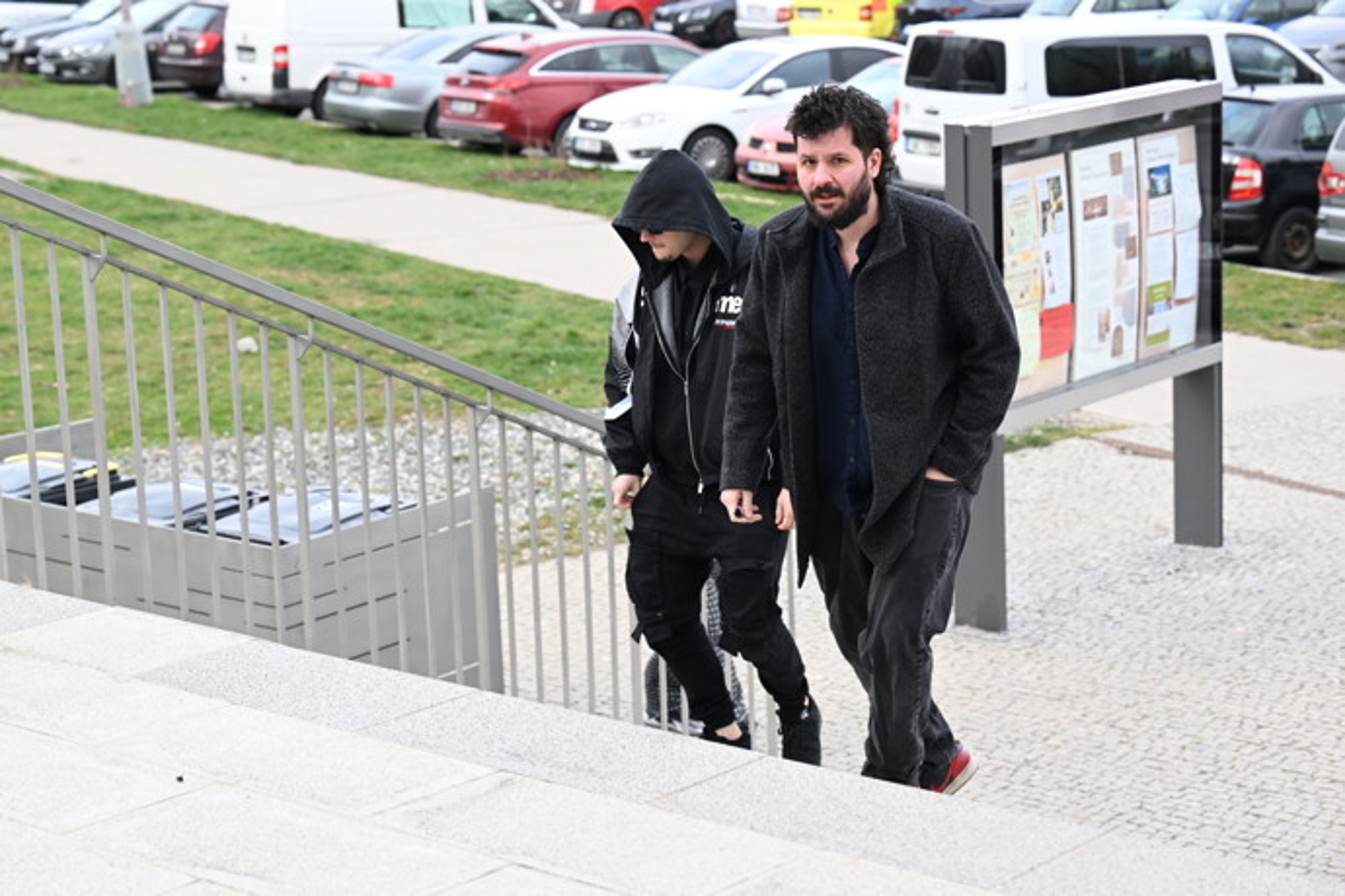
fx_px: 2877
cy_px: 448
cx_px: 672
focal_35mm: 77
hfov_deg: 26.3
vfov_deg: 17.7
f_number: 5
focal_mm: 77
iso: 800
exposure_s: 1/800
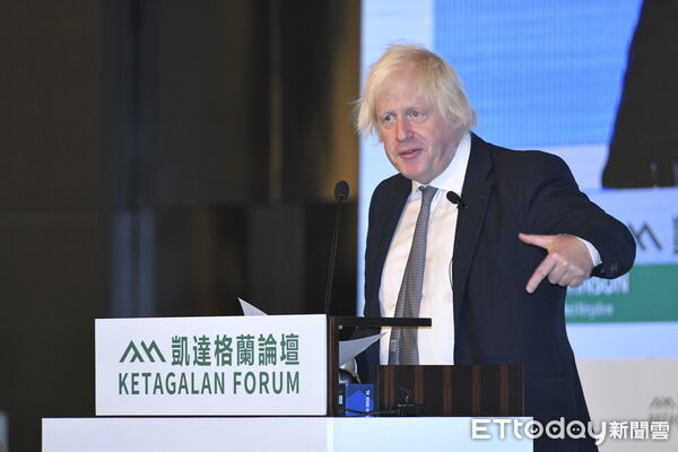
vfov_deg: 4.0
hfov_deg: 6.1
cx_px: 339
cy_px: 226
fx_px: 6403
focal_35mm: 340
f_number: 5.3
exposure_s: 1/250
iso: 4000
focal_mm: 340
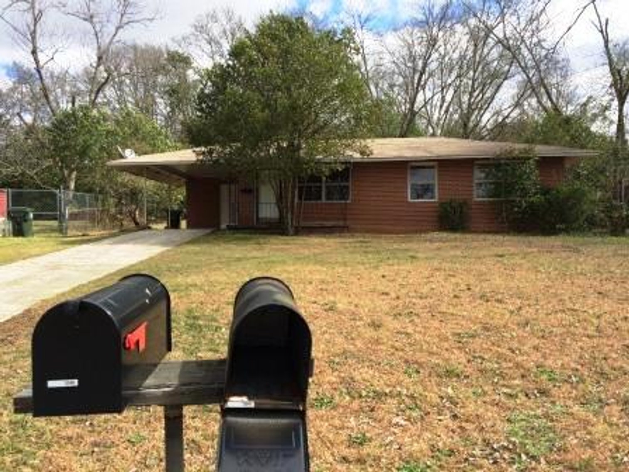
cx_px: 314
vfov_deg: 48.2
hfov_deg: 61.7
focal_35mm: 29
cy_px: 236
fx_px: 527
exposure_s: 1/1368
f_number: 2.2
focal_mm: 4.15
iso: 32
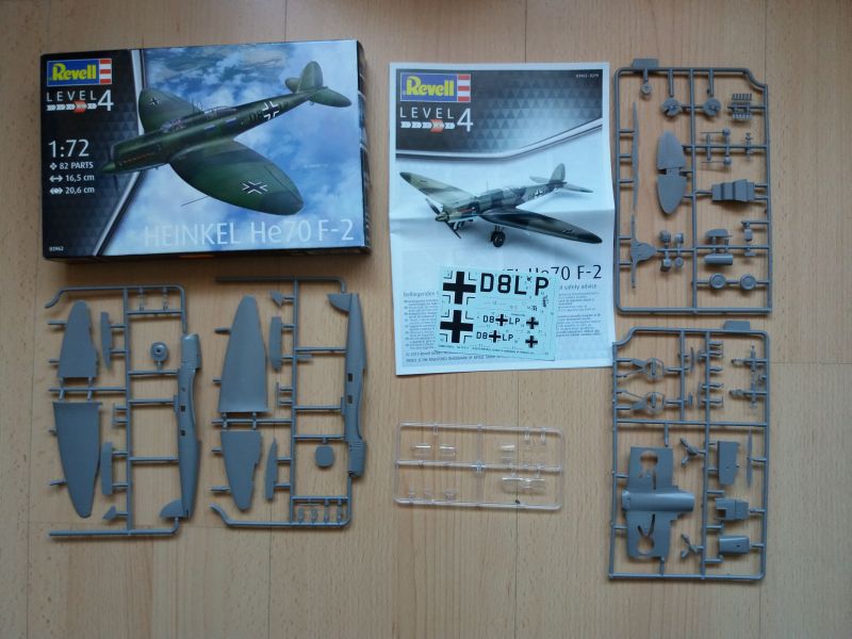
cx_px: 426
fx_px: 689
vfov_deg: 49.7
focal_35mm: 28
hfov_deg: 63.4
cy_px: 320
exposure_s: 1/33
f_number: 1.9
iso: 100
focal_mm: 3.7
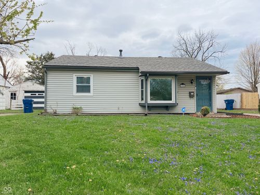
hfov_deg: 71.6
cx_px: 130
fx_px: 180
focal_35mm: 24
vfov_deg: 56.8
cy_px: 98
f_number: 1.78
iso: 80
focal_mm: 6.76
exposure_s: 1/2611
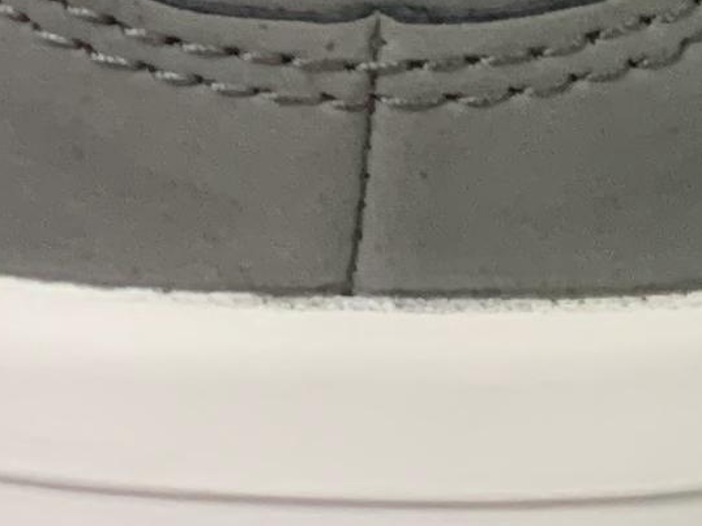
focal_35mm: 195
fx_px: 3953
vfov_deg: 7.4
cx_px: -534
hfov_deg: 9.7
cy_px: -441
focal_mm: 4.25
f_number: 1.8
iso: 200
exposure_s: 1/60
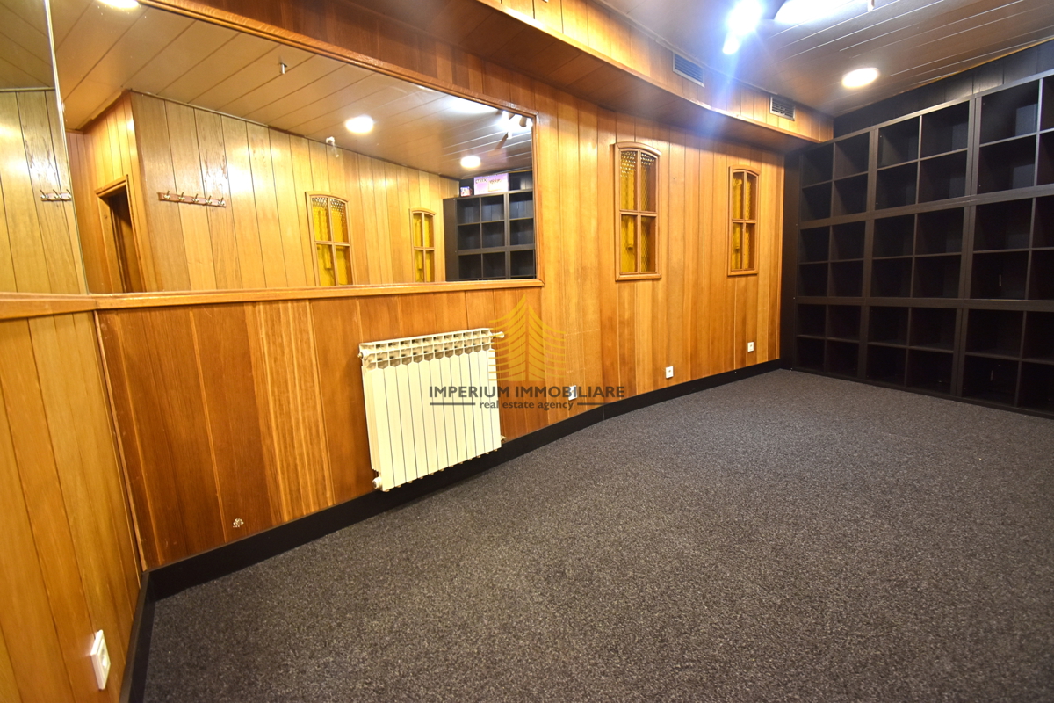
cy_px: 352
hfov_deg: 100.4
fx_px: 439
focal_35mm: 15
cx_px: 527
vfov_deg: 77.3
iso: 500
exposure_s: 1/15
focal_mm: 10
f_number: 4.5
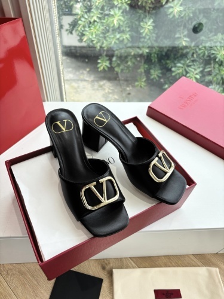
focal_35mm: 26
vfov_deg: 67.3
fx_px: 224
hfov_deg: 53.1
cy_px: 150
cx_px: 112
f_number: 1.6
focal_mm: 5.96
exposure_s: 1/454
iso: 50
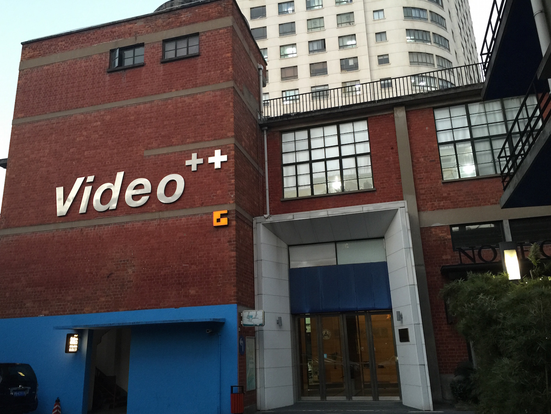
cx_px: 269
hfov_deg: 60.0
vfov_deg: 46.8
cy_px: 213
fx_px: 478
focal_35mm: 30
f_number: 2.2
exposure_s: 1/15
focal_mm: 4.15
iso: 64
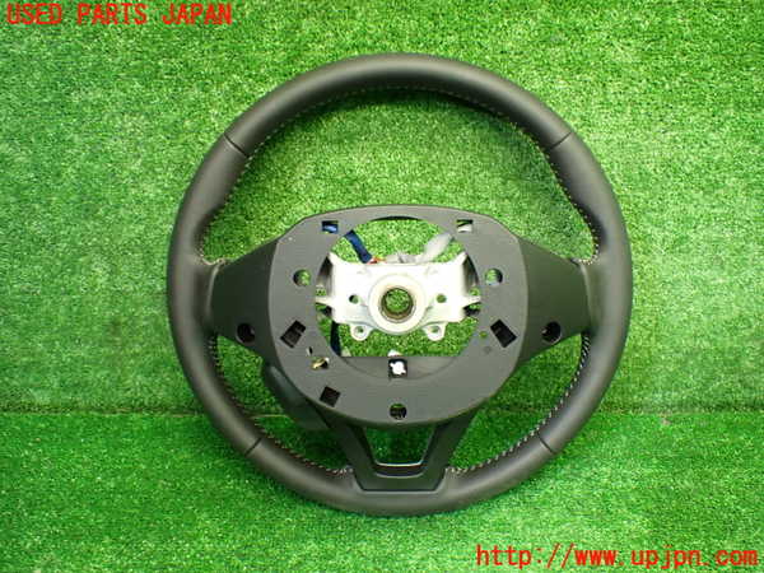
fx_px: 662
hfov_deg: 60.0
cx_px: 382
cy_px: 286
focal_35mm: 30
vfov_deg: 46.8
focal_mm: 5.4
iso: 800
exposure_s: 1/80
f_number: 2.3
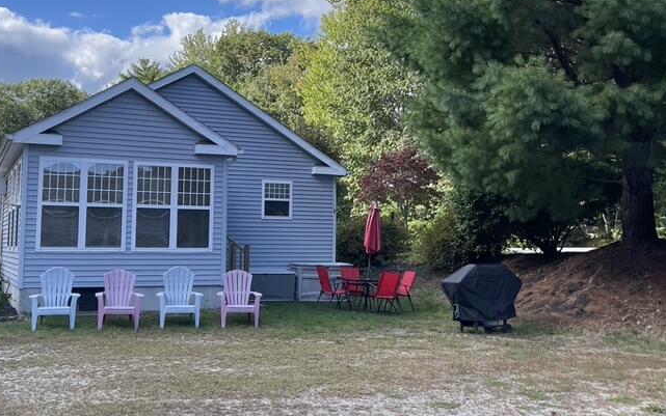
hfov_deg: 45.3
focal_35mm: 44
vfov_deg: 29.1
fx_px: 799
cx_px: 337
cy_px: 159
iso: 32
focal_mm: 5.1
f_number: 1.6
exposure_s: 1/1370
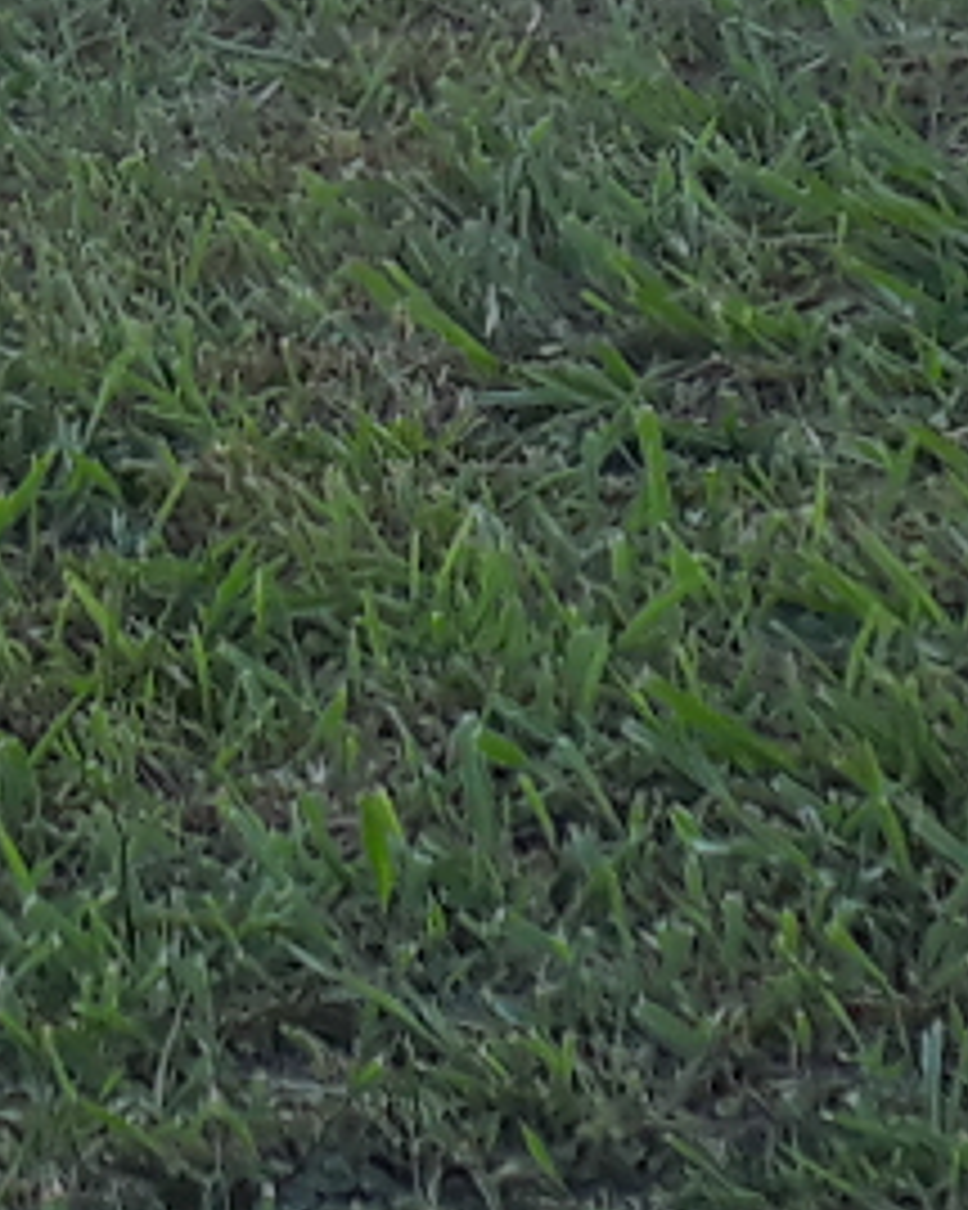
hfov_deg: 7.6
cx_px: -306
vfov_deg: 8.9
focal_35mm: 201
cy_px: -1453
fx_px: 7202
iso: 40
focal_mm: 3.6
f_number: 1.9
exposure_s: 1/182
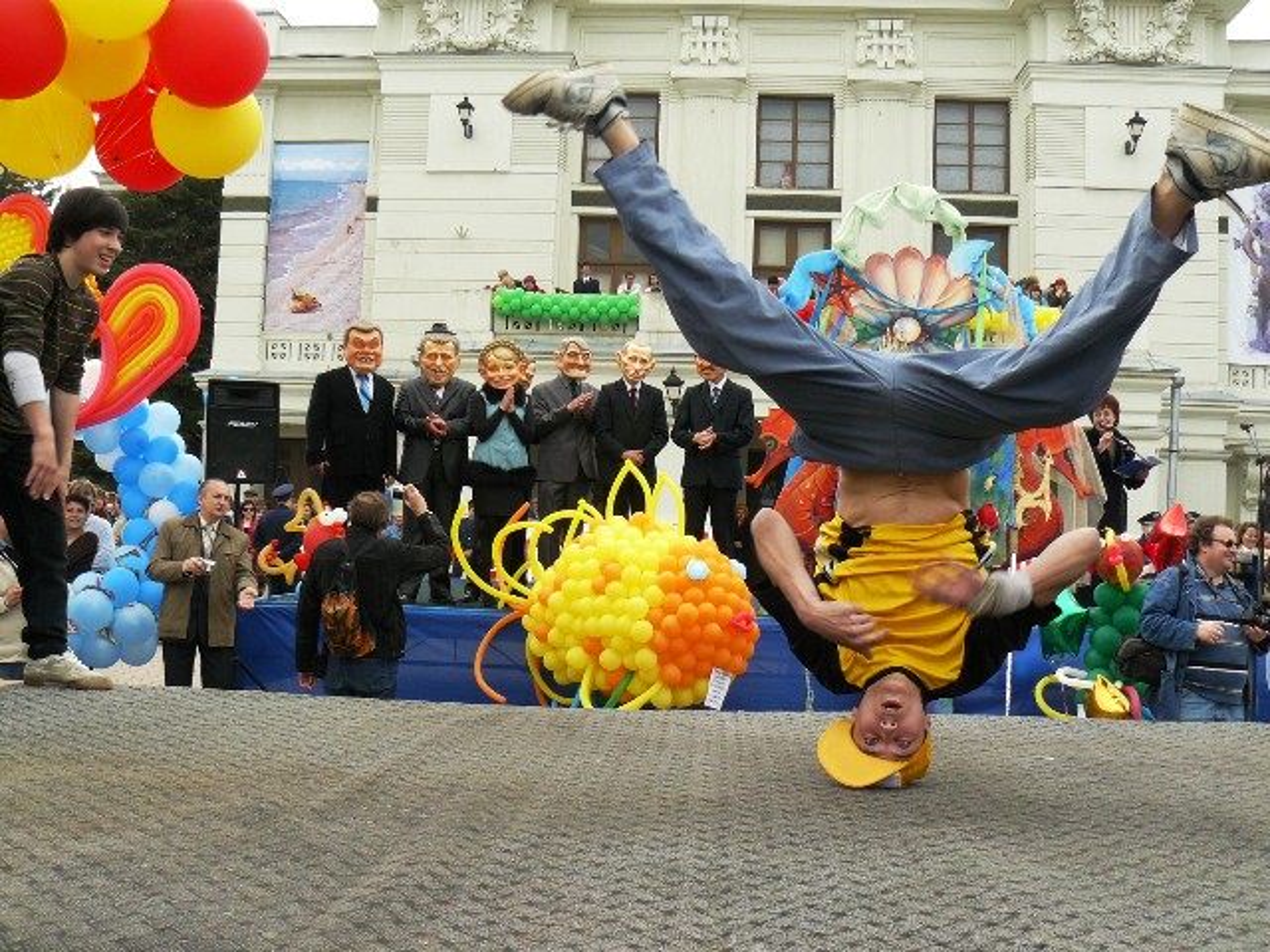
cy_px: 476
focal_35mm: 36
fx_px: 1321
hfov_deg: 51.4
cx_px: 635
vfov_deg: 39.7
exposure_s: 1/200
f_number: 4.5
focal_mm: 6
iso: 100
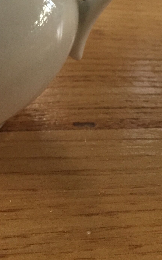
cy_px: 13
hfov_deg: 17.3
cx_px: -33
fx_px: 509
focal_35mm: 72
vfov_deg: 27.3
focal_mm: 4.15
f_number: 2.2
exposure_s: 1/33
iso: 250
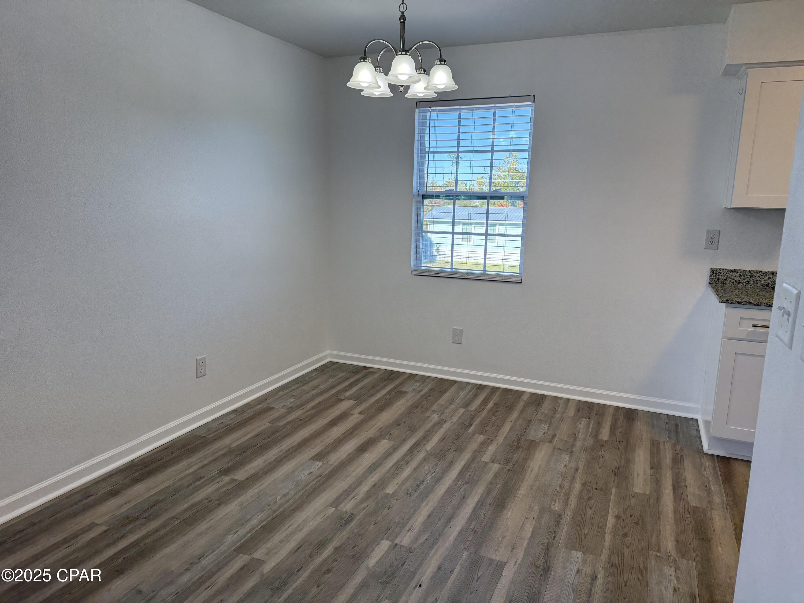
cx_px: 402
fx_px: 557
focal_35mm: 24
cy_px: 302
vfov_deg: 56.8
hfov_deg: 71.6
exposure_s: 1/318
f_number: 1.78
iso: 100
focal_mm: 6.76
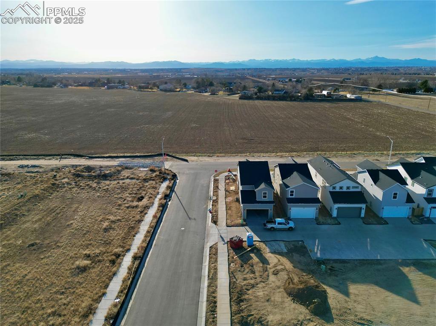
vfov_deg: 56.8
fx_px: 302
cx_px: 218
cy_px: 163
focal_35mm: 24
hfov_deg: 71.6
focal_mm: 6.72
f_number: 1.7
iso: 130
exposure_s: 1/3200
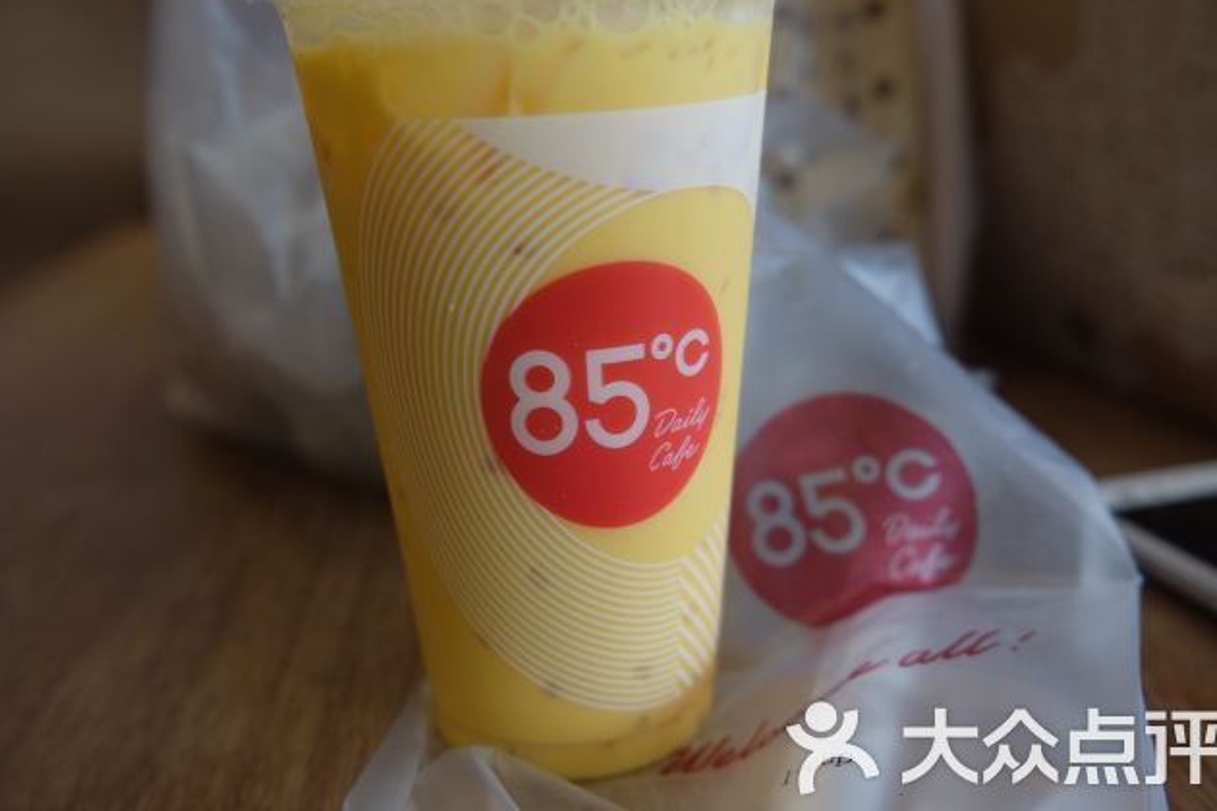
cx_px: 595
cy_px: 397
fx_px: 1014
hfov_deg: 61.9
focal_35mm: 30
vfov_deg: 43.6
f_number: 2.8
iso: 640
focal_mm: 18
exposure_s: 1/110
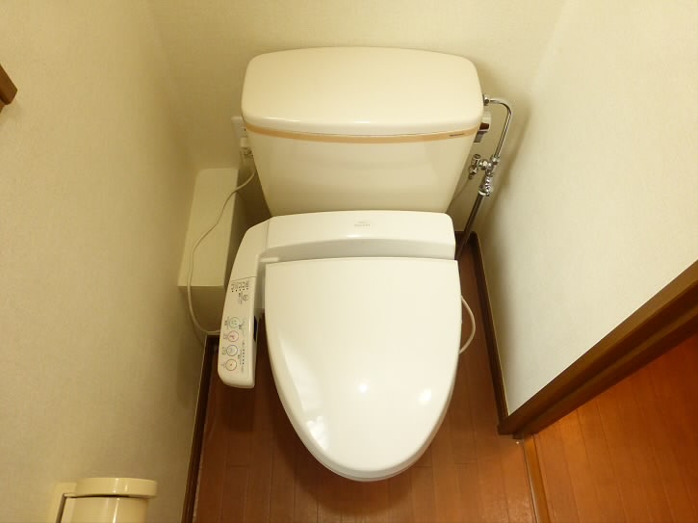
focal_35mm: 24
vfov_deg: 56.8
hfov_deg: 71.6
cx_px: 349
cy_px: 262
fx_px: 484
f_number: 3.3
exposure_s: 1/40
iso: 400
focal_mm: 4.3
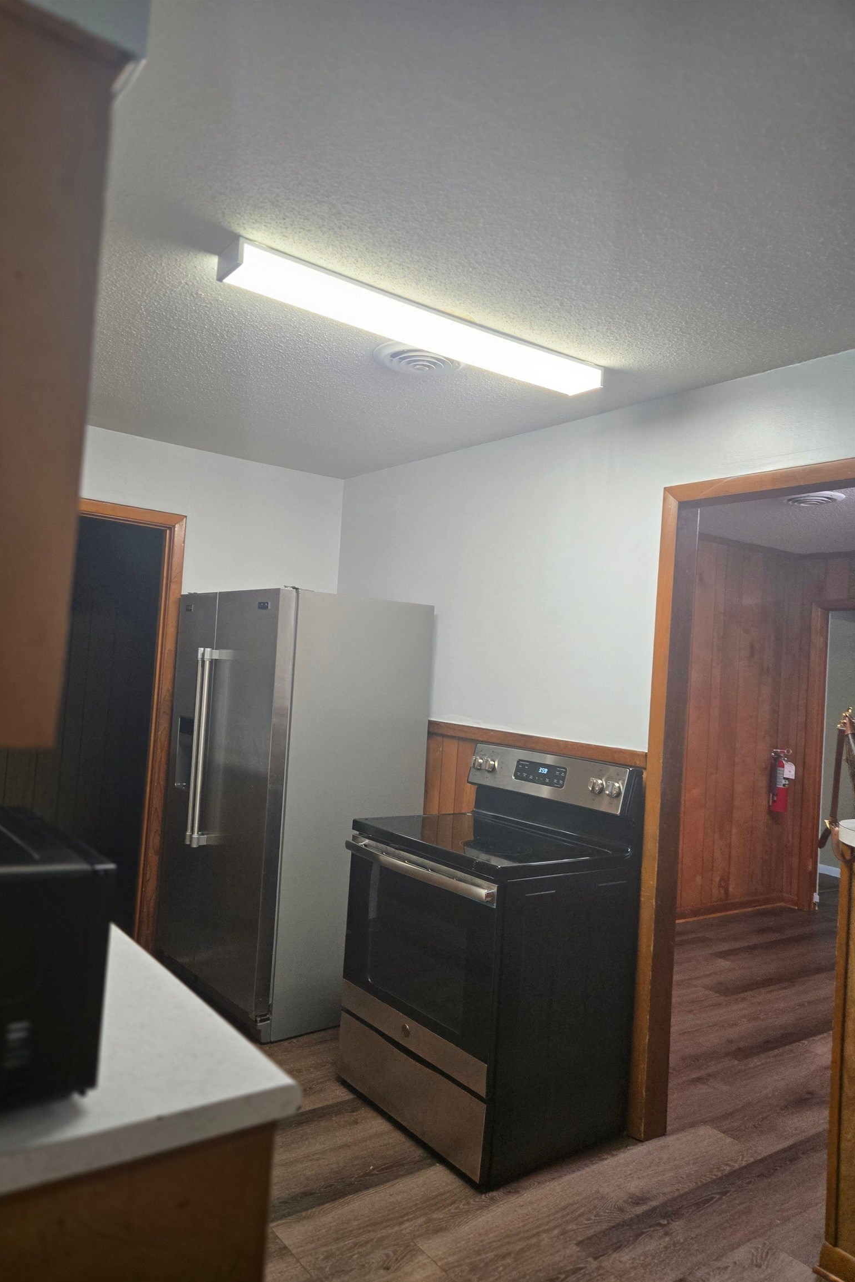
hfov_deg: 53.0
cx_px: 374
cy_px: 642
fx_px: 855
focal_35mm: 24
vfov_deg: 73.7
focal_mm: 5.4
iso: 200
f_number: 1.8
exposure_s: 1/120
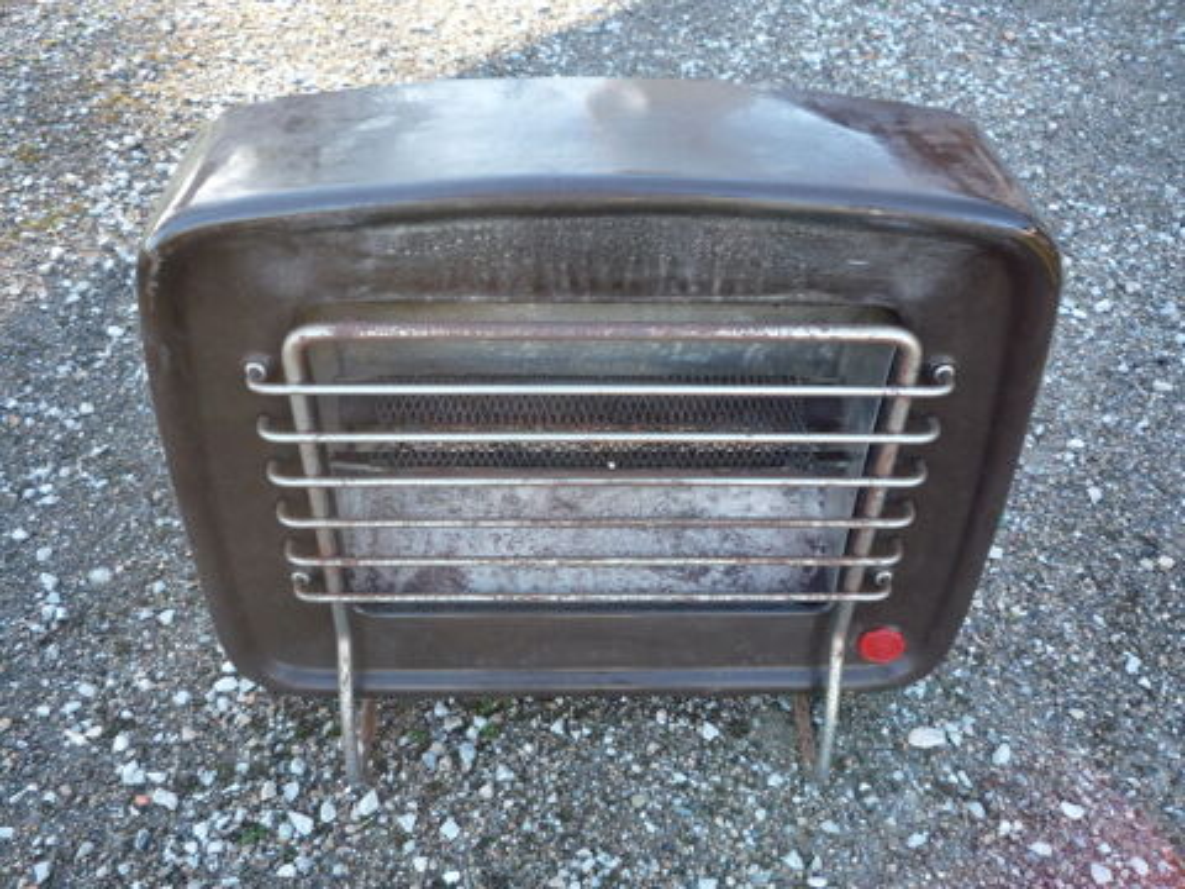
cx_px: 592
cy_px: 444
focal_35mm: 30
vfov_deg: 46.8
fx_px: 1027
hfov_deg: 60.0
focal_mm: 5.2
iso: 100
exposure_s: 1/40
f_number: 3.3
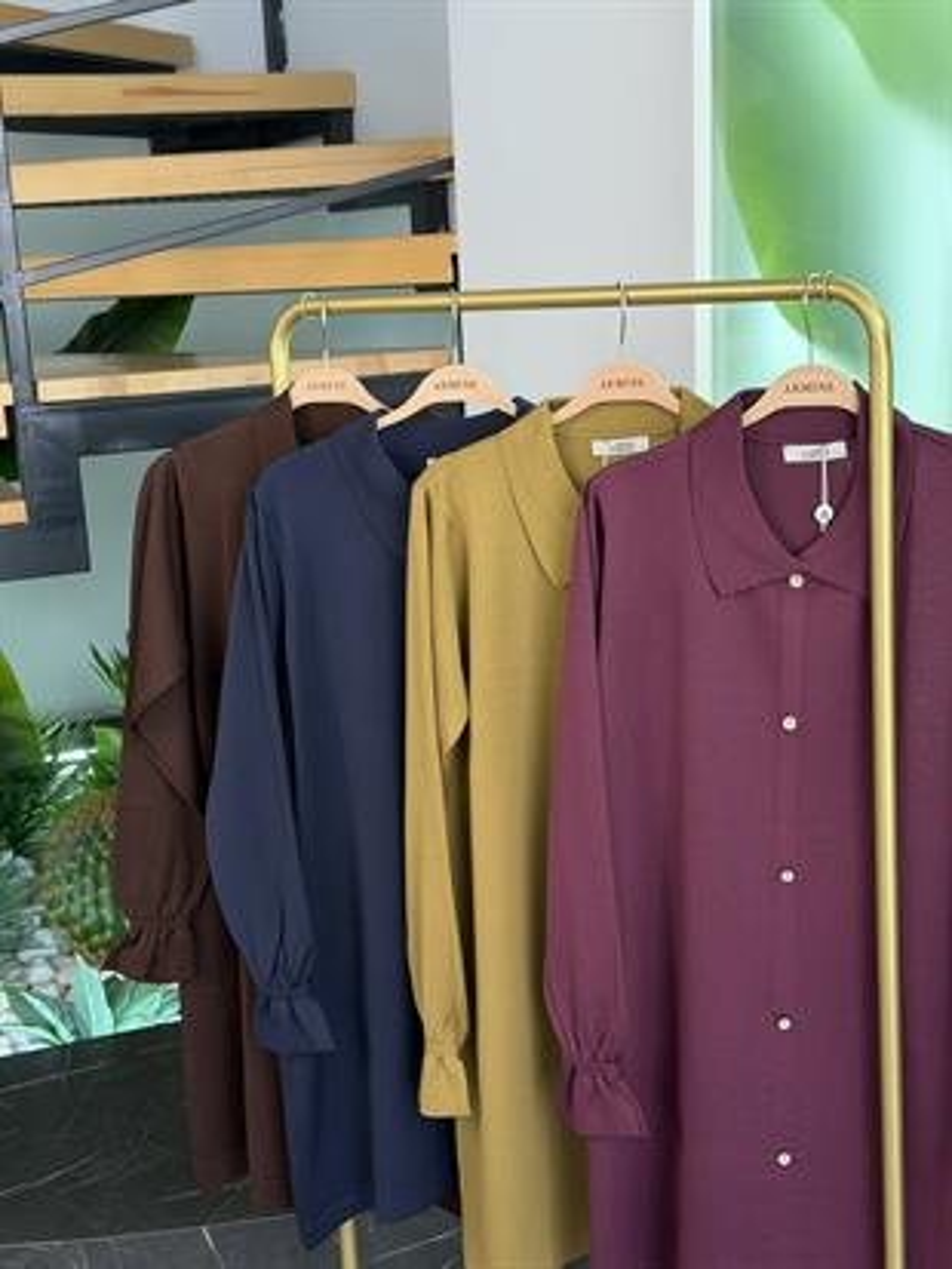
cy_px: 634
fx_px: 1759
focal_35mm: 48
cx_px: 476
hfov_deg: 30.3
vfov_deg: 39.6
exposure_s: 1/121
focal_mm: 6.76
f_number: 1.78
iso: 50
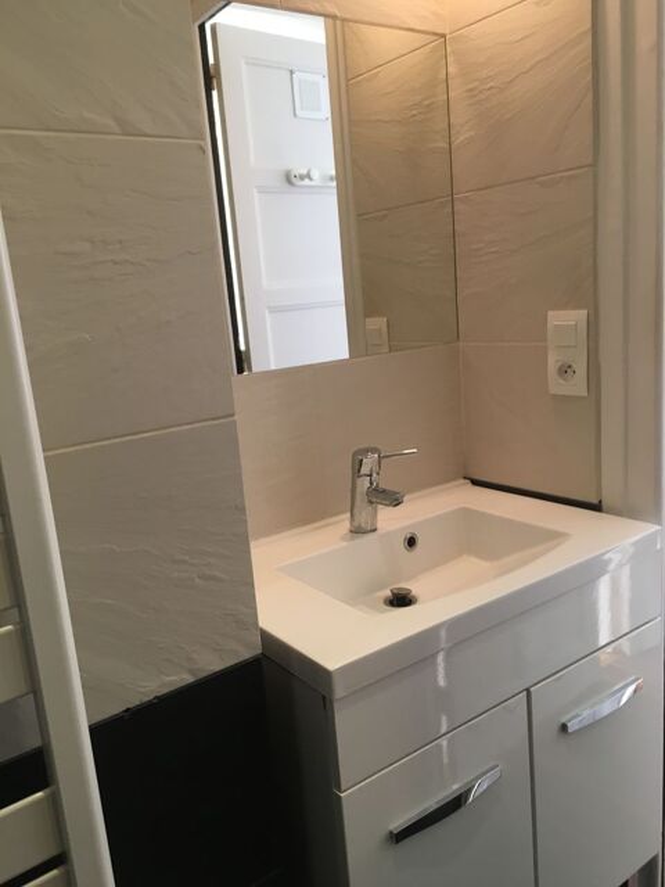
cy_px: 444
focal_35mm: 29
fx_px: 743
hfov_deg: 48.2
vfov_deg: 61.7
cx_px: 332
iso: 100
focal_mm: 4.15
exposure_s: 1/33
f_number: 2.2
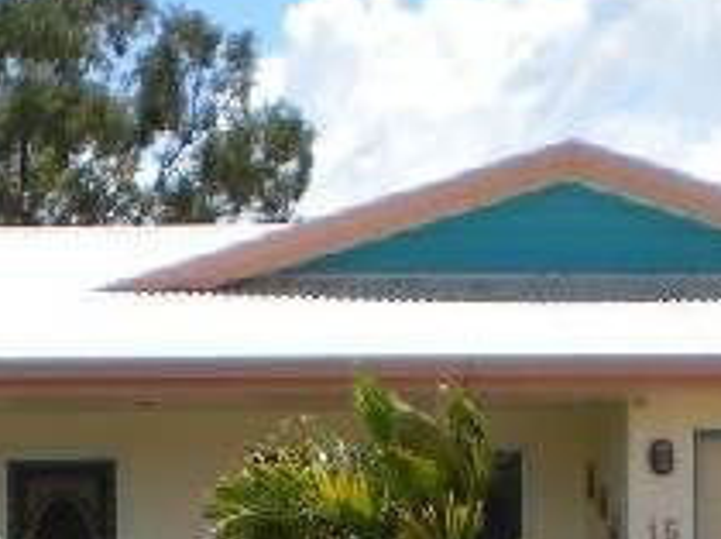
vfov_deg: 9.8
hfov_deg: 13.5
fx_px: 3017
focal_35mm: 145
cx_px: 79
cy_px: 869
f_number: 4.6
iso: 64
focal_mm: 6.3
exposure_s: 1/511
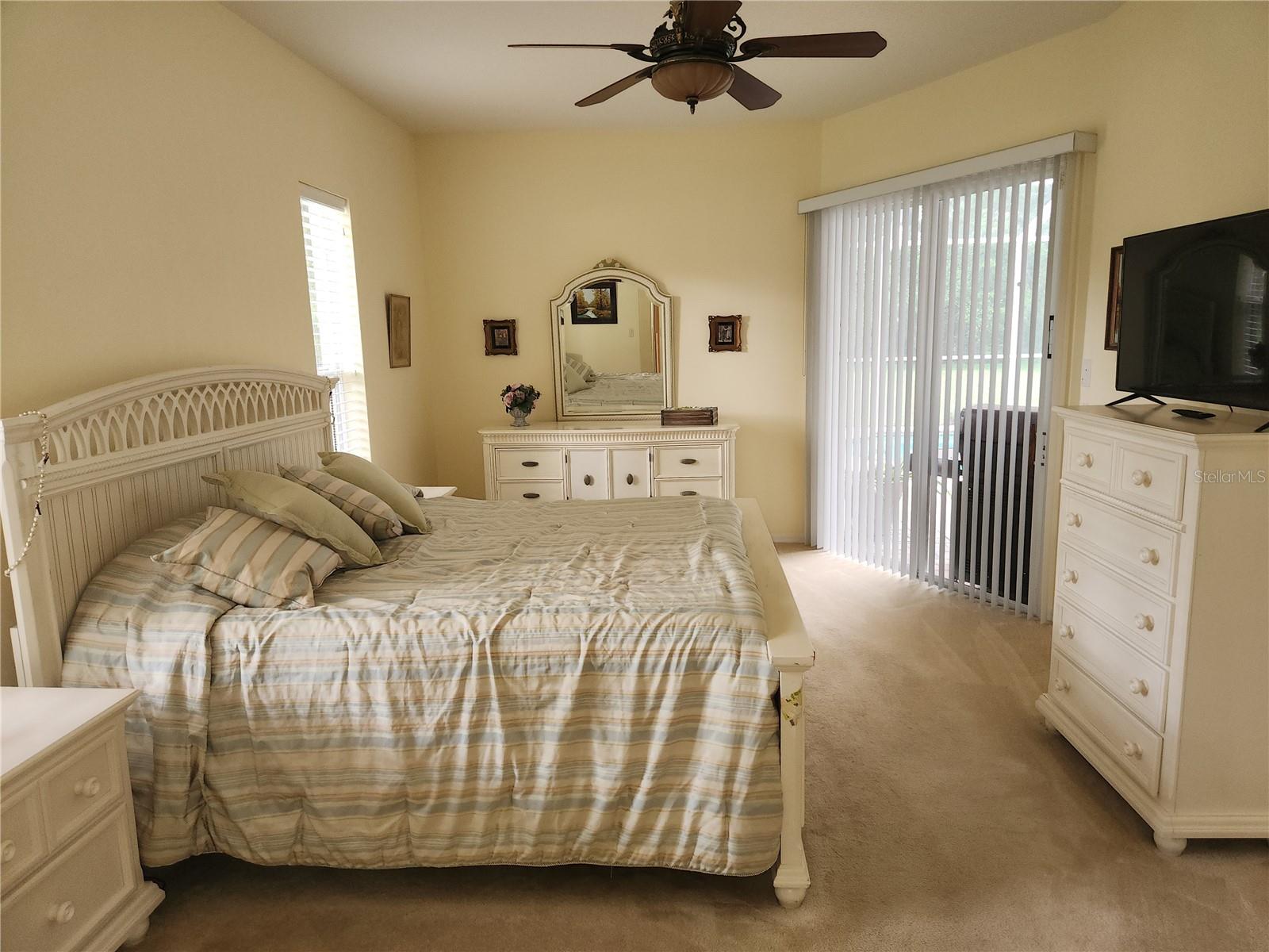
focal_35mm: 23
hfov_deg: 73.9
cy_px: 476
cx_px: 634
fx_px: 843
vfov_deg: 58.9
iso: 100
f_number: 1.8
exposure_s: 1/40
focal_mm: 5.4
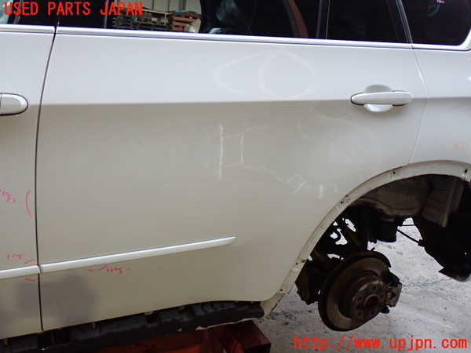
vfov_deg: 39.7
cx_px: 236
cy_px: 176
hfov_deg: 51.4
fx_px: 490
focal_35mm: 36
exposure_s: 1/40
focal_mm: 6.37
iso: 640
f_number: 2.5
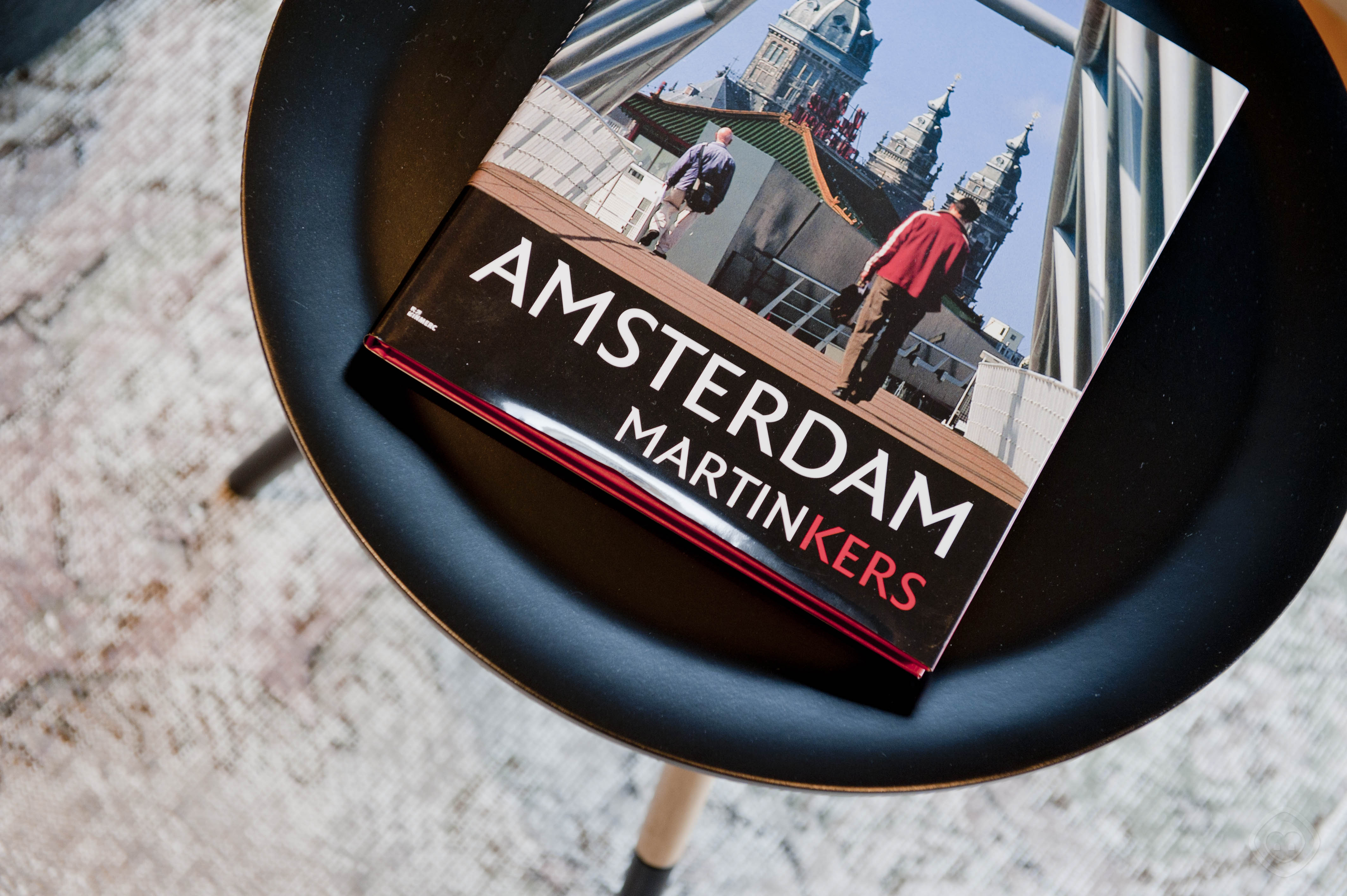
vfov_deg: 21.9
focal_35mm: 62
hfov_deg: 32.4
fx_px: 2318
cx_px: 674
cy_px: 448
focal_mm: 62
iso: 400
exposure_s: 1/125
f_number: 4
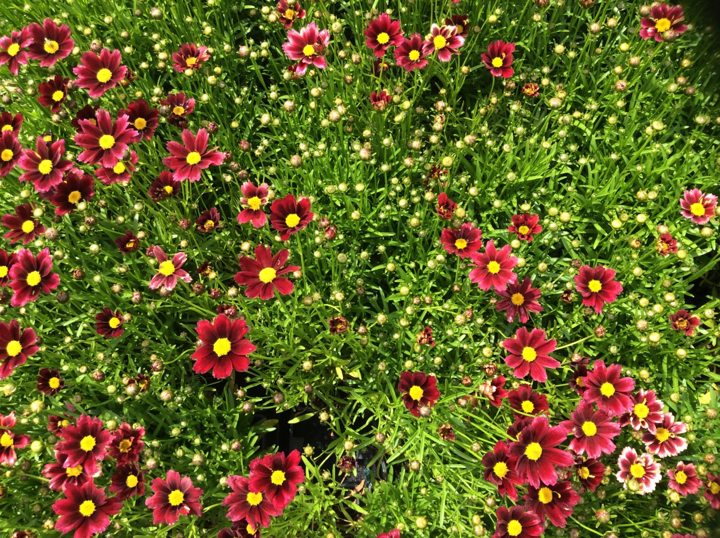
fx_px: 665
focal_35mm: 32
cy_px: 269
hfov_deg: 56.9
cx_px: 360
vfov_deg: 44.1
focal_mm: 3.3
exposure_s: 1/379
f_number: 2.4
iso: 32
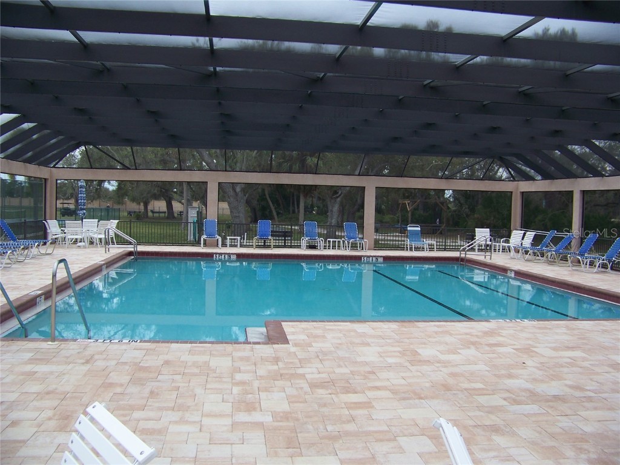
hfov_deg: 51.4
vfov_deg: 39.7
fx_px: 645
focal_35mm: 36
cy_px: 232
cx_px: 310
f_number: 2.8
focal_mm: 5.85
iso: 64
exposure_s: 1/50
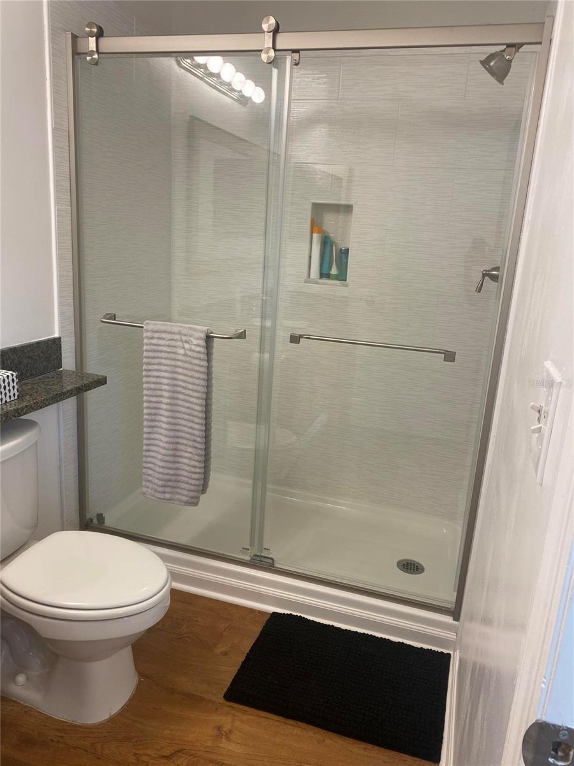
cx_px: 287
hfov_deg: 53.1
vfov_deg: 67.3
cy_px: 383
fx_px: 575
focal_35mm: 26
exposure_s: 1/60
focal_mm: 4.25
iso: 64
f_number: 1.8
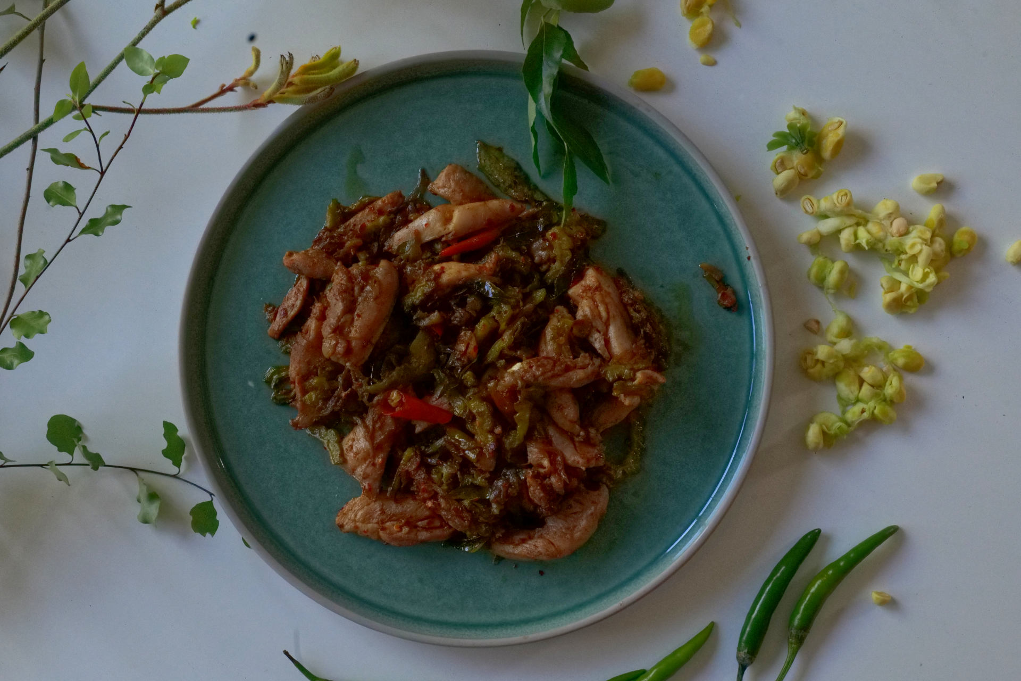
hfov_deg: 38.9
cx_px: 510
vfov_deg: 26.5
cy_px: 340
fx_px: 1446
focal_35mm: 51
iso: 6400
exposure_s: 1/60
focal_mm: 51
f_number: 20
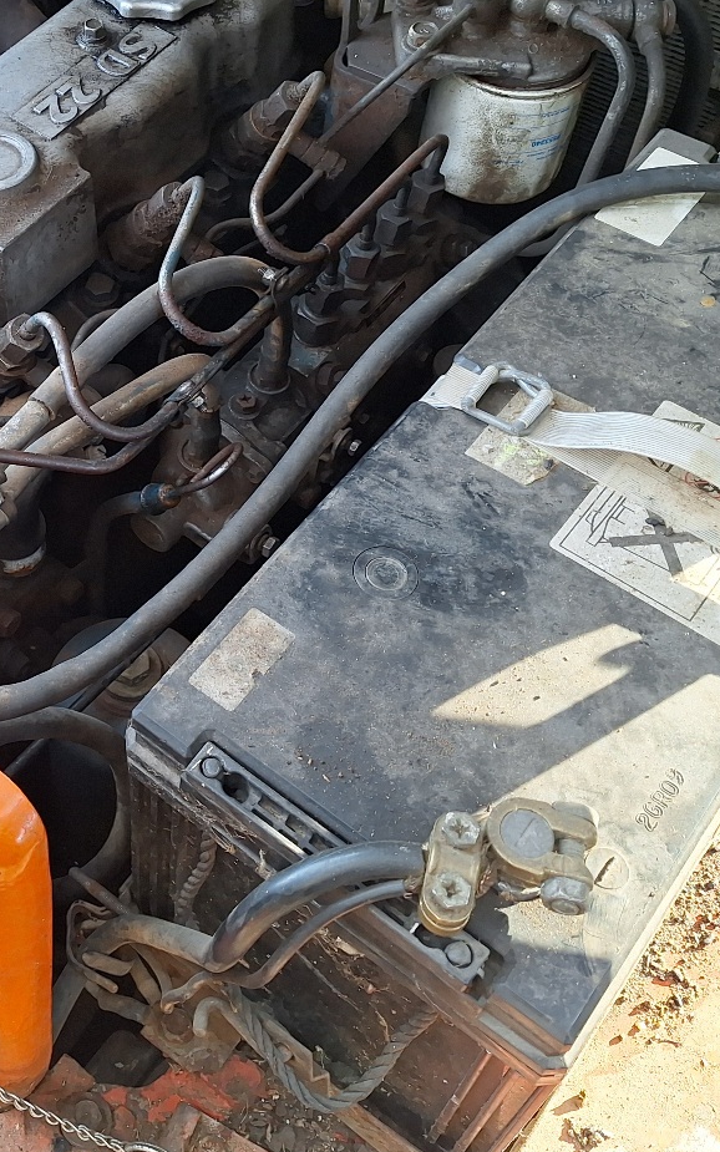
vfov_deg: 45.7
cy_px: 416
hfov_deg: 28.3
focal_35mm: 43
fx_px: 1350
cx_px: 30
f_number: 1.8
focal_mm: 5.54
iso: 50
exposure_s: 1/100
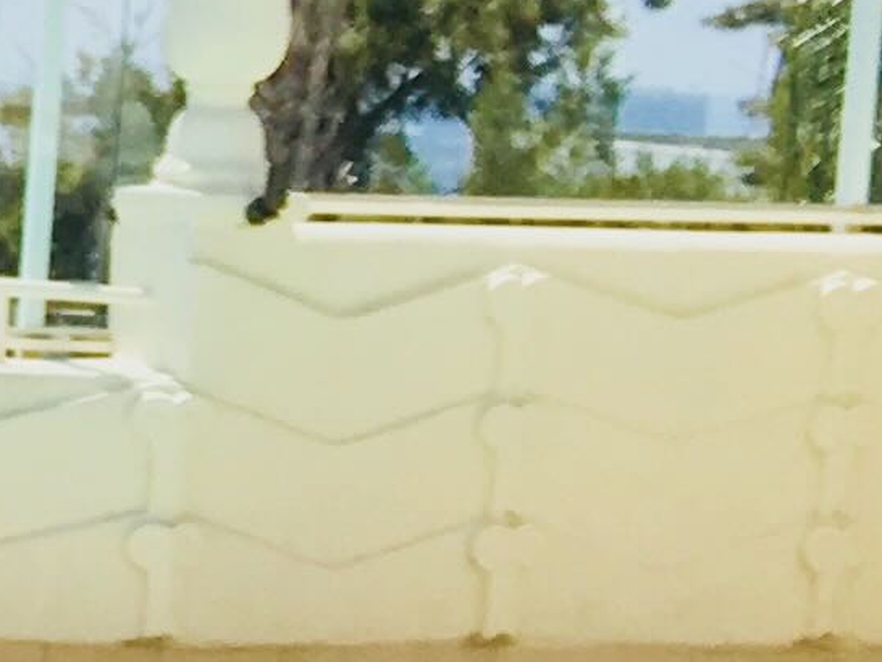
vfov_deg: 6.9
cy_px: 484
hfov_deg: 7.5
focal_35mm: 214
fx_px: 5455
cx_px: -2179
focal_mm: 4.15
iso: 25
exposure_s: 1/1304
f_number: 2.2
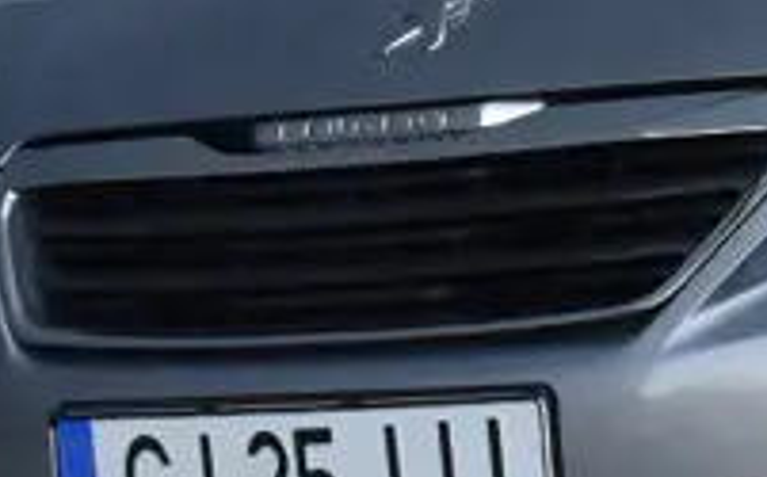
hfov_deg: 8.1
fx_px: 5093
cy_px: -82
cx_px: 1614
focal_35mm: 244
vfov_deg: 5.3
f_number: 7.1
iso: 400
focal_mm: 32
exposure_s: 1/200
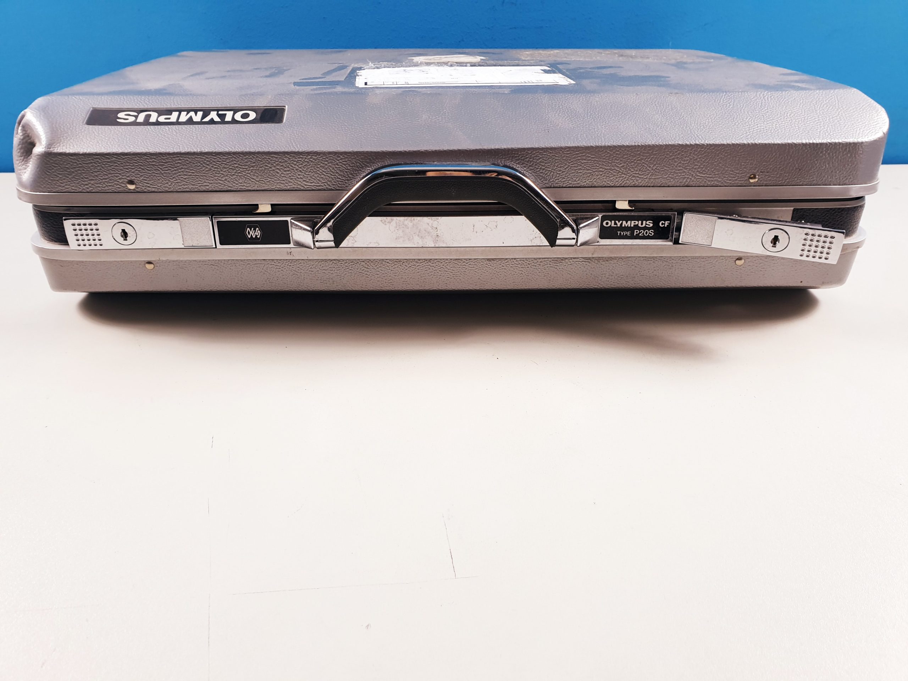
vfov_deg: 53.1
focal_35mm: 26
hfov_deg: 67.3
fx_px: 682
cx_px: 454
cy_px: 340
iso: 80
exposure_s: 1/50
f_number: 2.4
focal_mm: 4.3
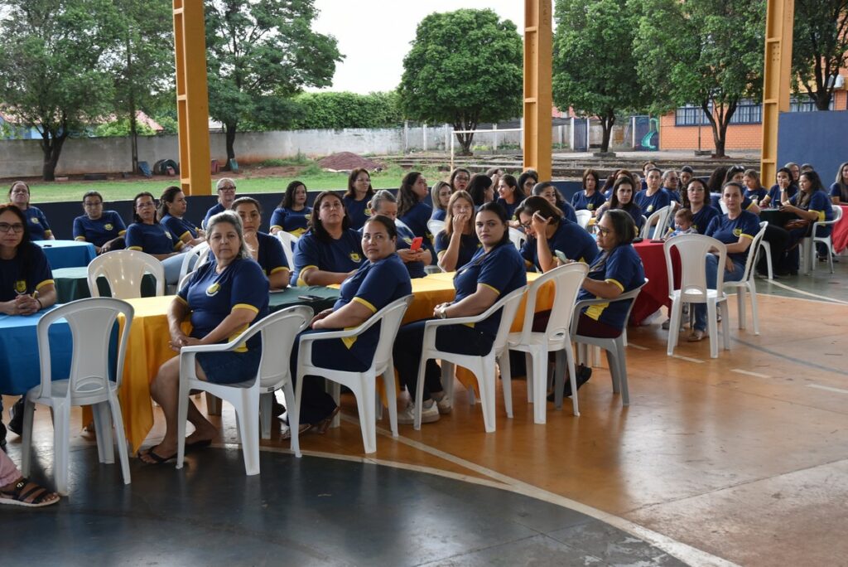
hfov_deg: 38.9
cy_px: 284
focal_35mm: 51
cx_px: 424
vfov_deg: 26.5
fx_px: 1202
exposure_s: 1/80
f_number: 4.5
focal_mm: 34
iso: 400
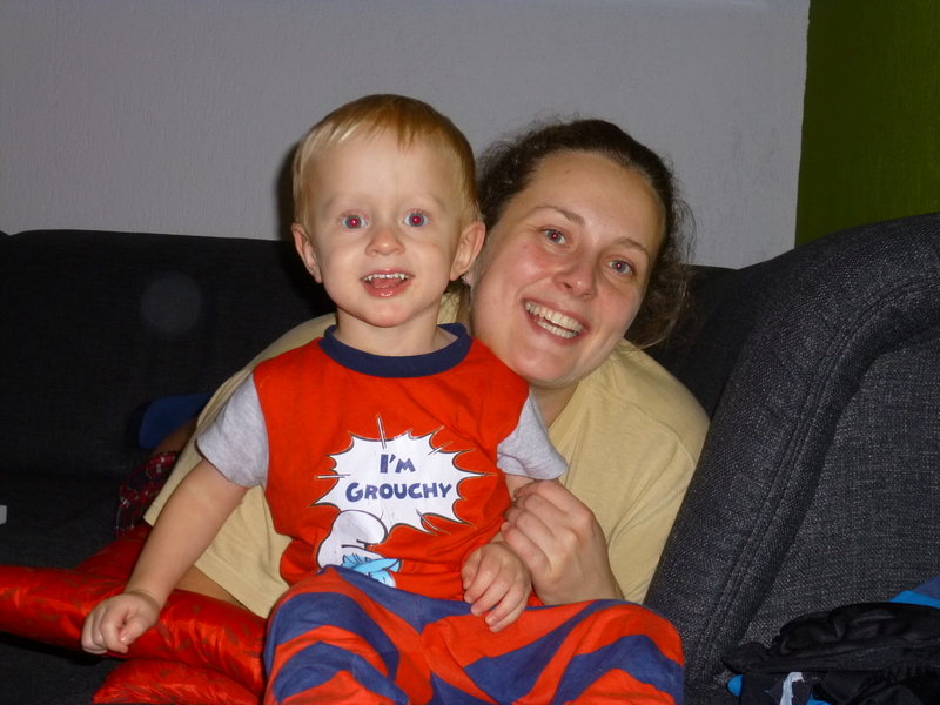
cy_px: 352
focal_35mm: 45
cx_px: 470
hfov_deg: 42.1
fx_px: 1222
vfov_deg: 32.2
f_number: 3.9
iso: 160
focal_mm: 8
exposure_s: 1/60
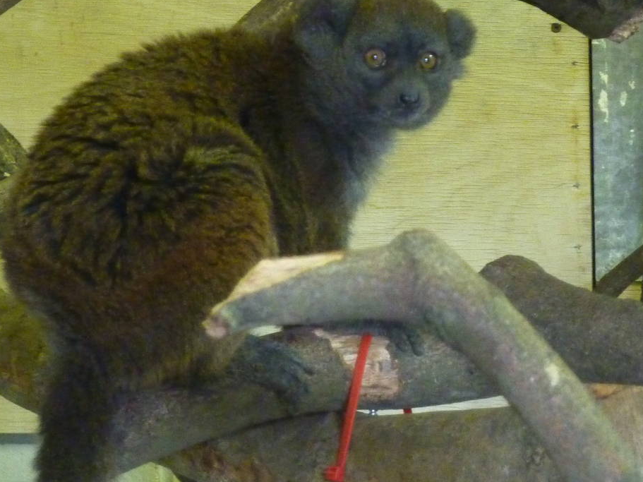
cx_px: 301
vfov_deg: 7.6
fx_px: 3622
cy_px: 126
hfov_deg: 10.1
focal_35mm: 195
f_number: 4.4
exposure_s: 1/10
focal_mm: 18.2
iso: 800
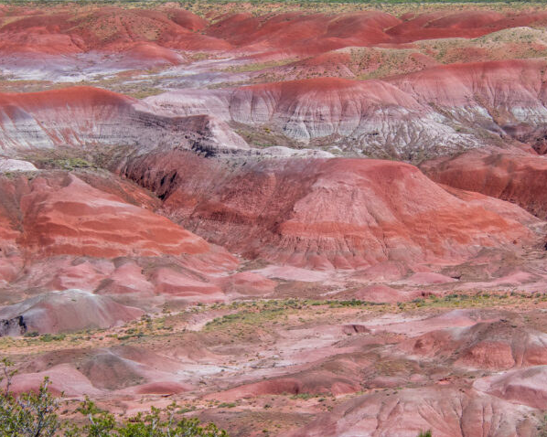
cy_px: 272
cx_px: 273
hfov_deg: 10.3
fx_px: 3043
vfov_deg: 8.2
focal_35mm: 188
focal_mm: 78
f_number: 11
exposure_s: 1/640
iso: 200
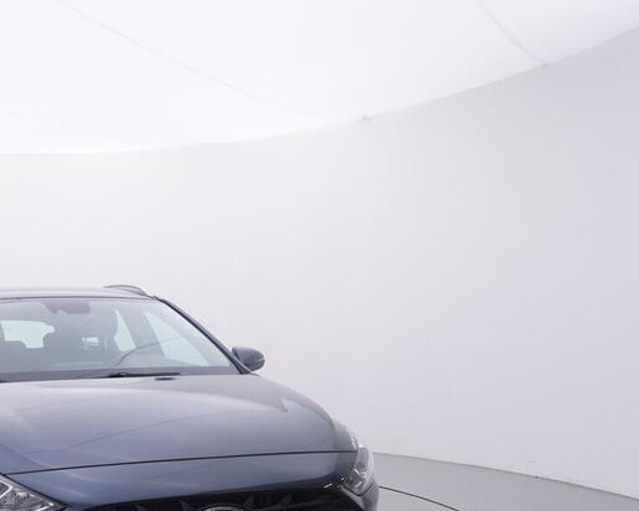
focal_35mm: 42
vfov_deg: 34.4
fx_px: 793
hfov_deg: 40.5
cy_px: 422
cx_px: 61
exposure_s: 1/80
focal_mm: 15
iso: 200
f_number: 5
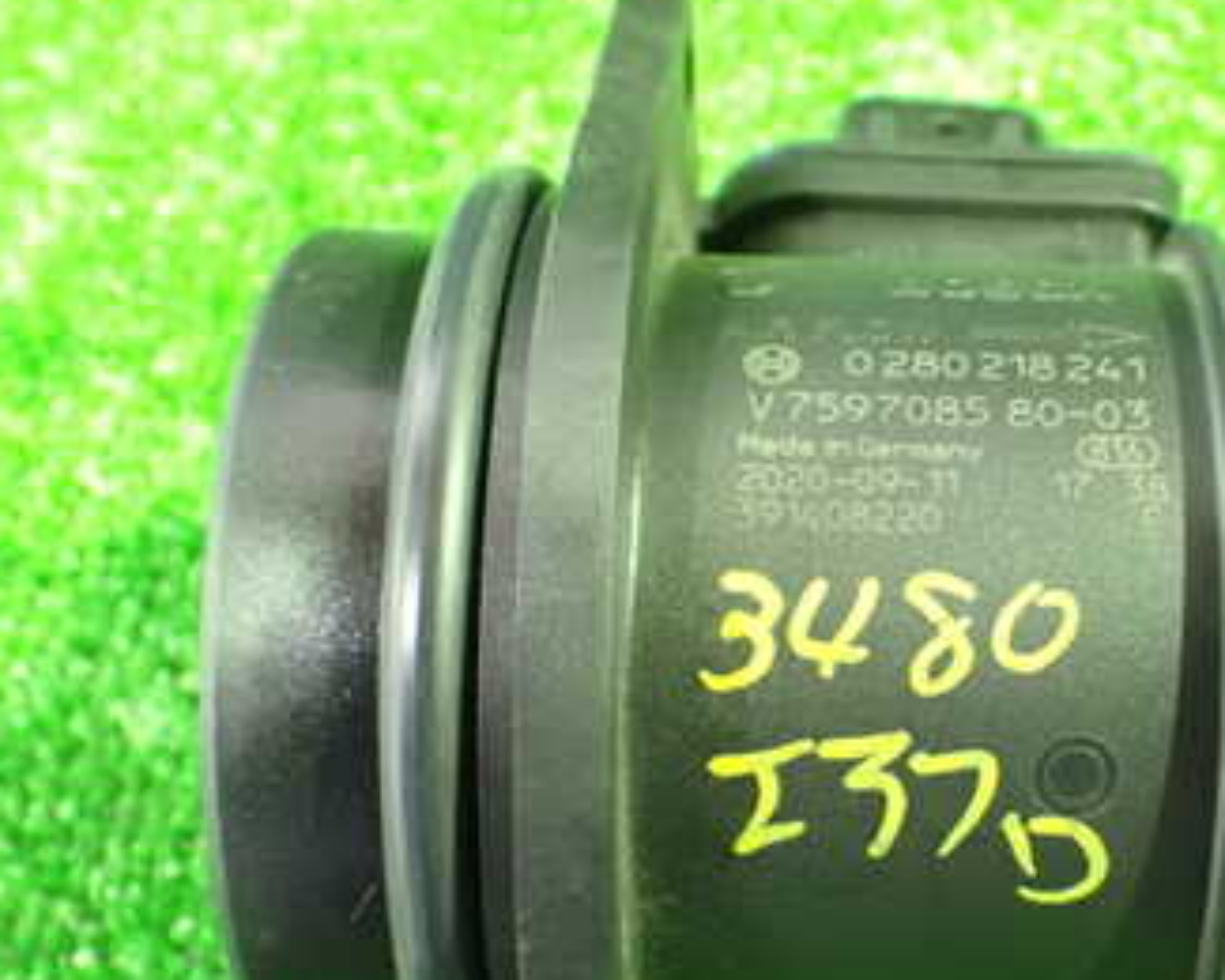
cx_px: 999
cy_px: 671
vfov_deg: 27.9
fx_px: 1958
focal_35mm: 54
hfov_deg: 33.6
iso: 1600
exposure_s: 1/20
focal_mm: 5.4
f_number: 2.3
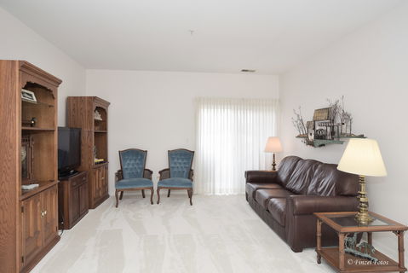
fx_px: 227
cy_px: 136
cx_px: 204
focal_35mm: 20
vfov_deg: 62.0
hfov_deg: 83.9
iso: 400
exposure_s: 1/50
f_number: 8
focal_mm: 20
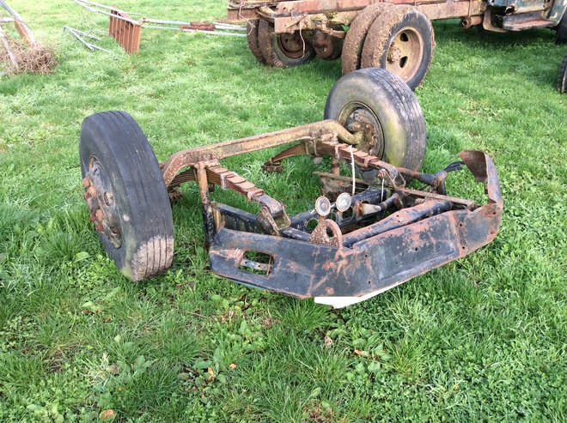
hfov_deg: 56.9
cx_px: 284
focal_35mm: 32
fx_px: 523
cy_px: 212
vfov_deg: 44.1
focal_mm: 3.3
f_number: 2.4
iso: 32
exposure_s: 1/236
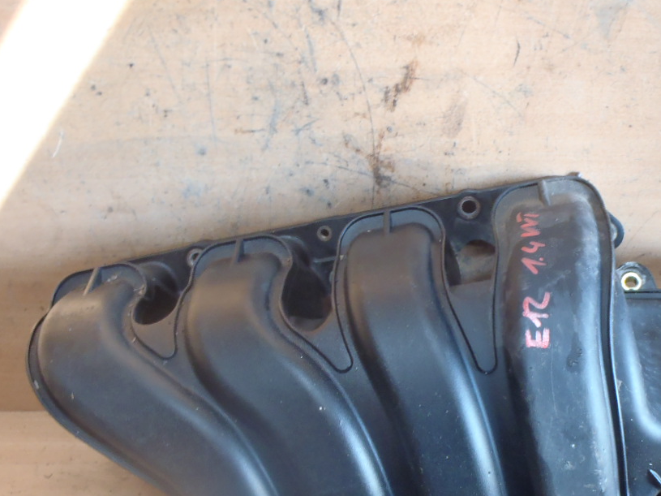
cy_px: 306
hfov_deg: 42.5
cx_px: 425
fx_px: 840
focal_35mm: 44
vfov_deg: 32.7
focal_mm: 5
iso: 200
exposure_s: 1/10
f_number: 3.9
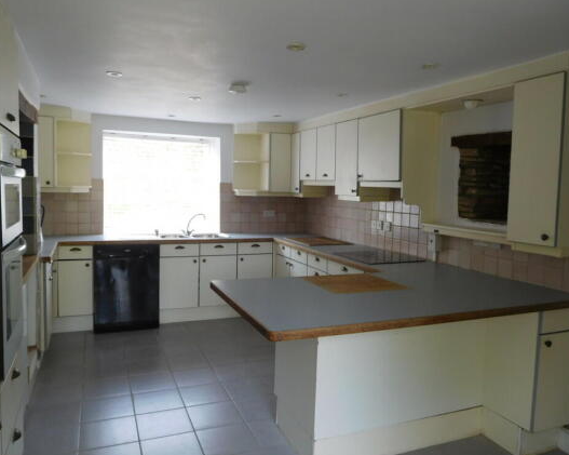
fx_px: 454
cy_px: 223
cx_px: 290
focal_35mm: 27
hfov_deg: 64.1
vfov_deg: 53.1
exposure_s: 1/40
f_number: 3.4
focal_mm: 4.5
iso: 125
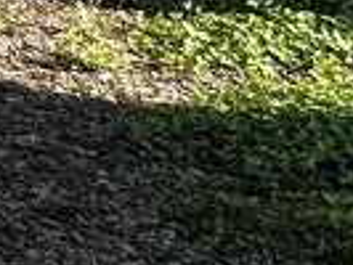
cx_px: -910
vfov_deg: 10.8
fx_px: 1102
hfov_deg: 9.3
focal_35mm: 108
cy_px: -450
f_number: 2.2
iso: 50
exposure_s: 1/3906
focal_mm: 2.22
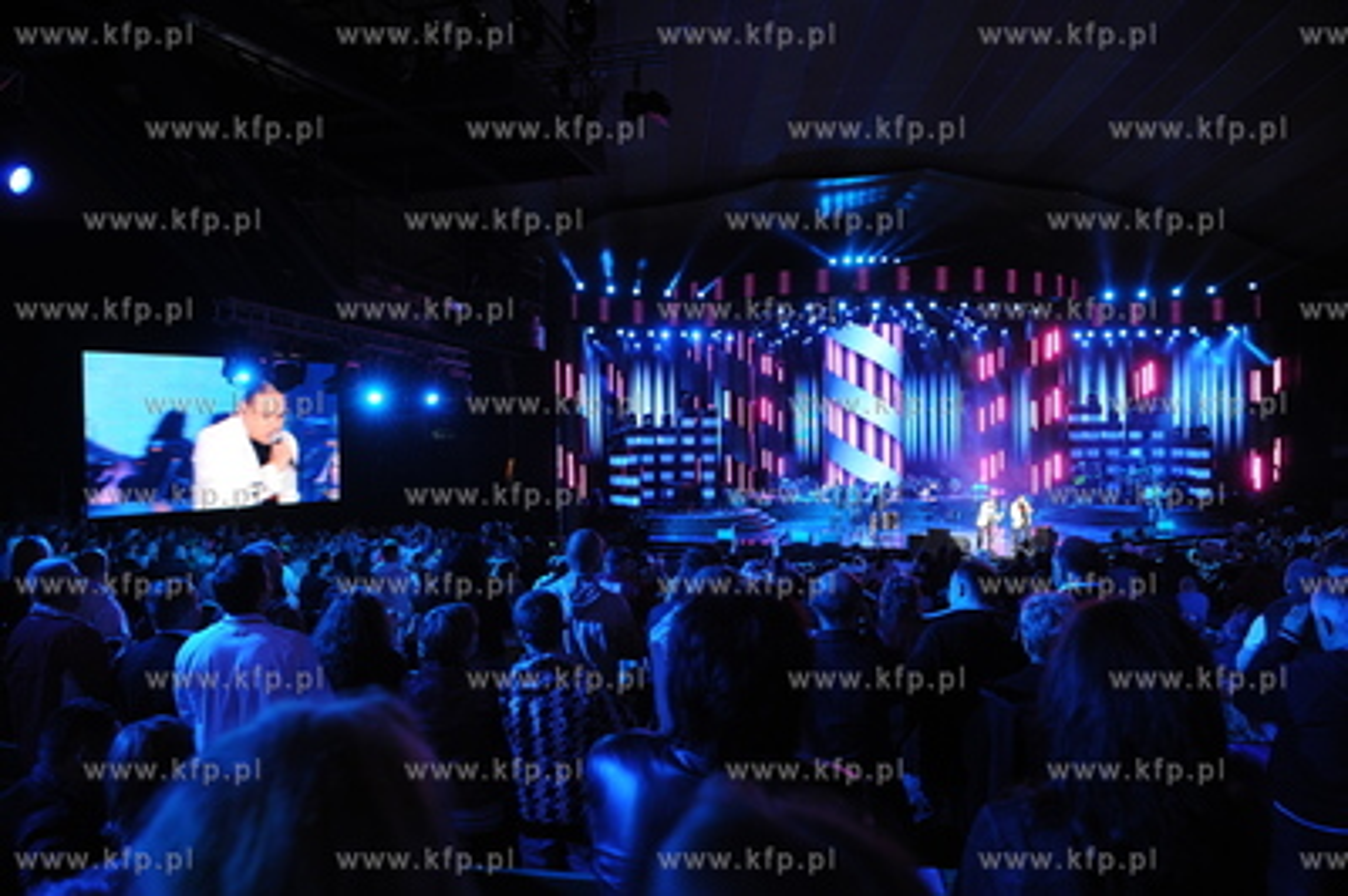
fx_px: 898
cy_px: 448
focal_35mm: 24
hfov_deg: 73.8
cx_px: 674
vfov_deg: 53.1
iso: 800
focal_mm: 24
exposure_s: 1/30
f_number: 4
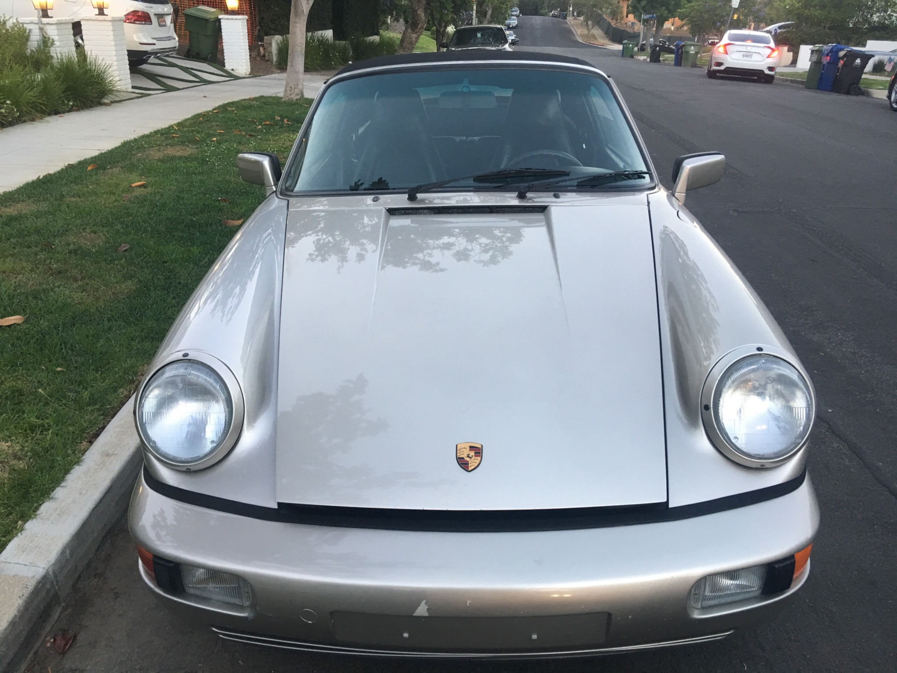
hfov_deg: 61.7
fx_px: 751
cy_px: 336
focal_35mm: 29
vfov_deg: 48.2
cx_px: 448
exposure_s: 1/15
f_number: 2.2
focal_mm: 4.15
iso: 32
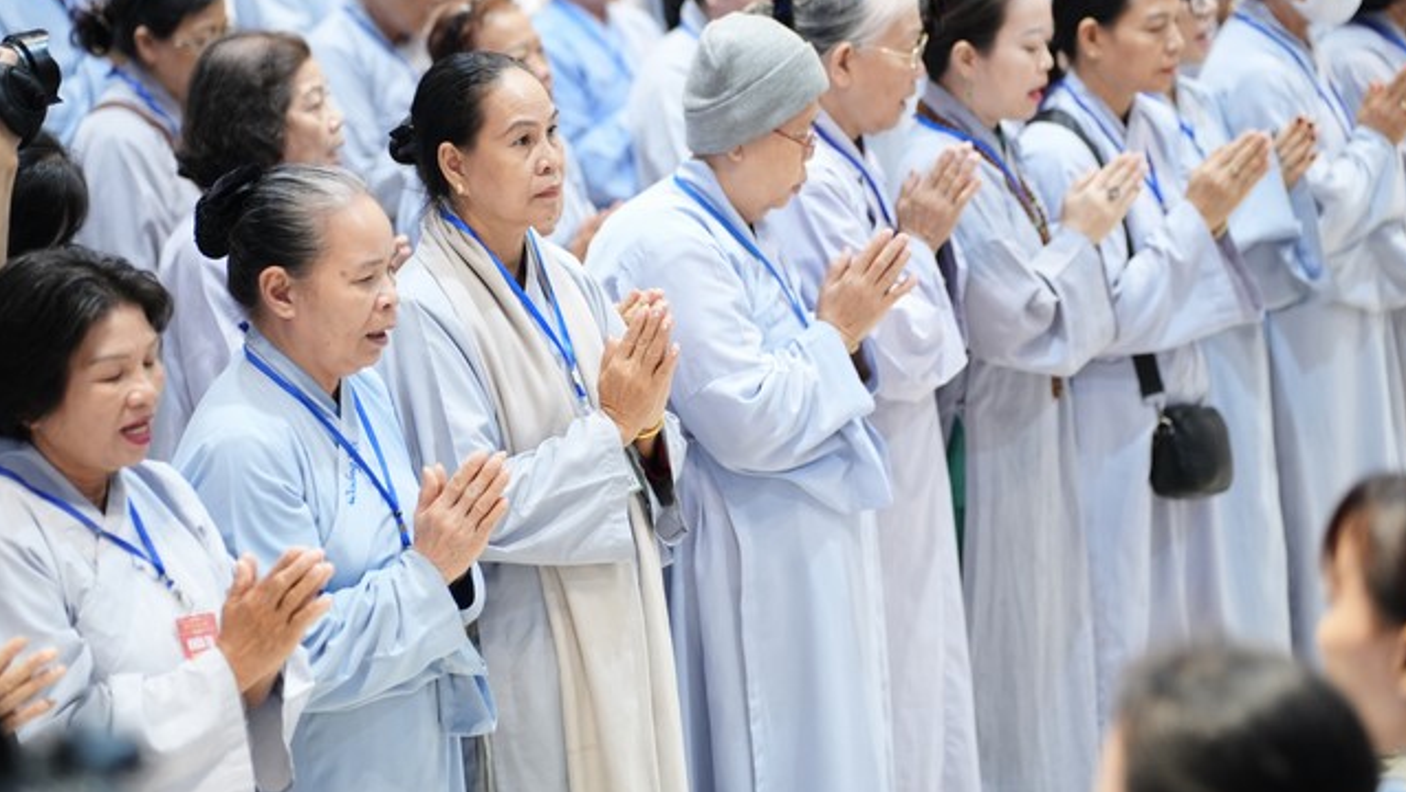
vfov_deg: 10.1
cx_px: 709
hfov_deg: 17.9
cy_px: 339
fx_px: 4475
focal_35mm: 120
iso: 4000
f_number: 2.8
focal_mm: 113
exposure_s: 1/160
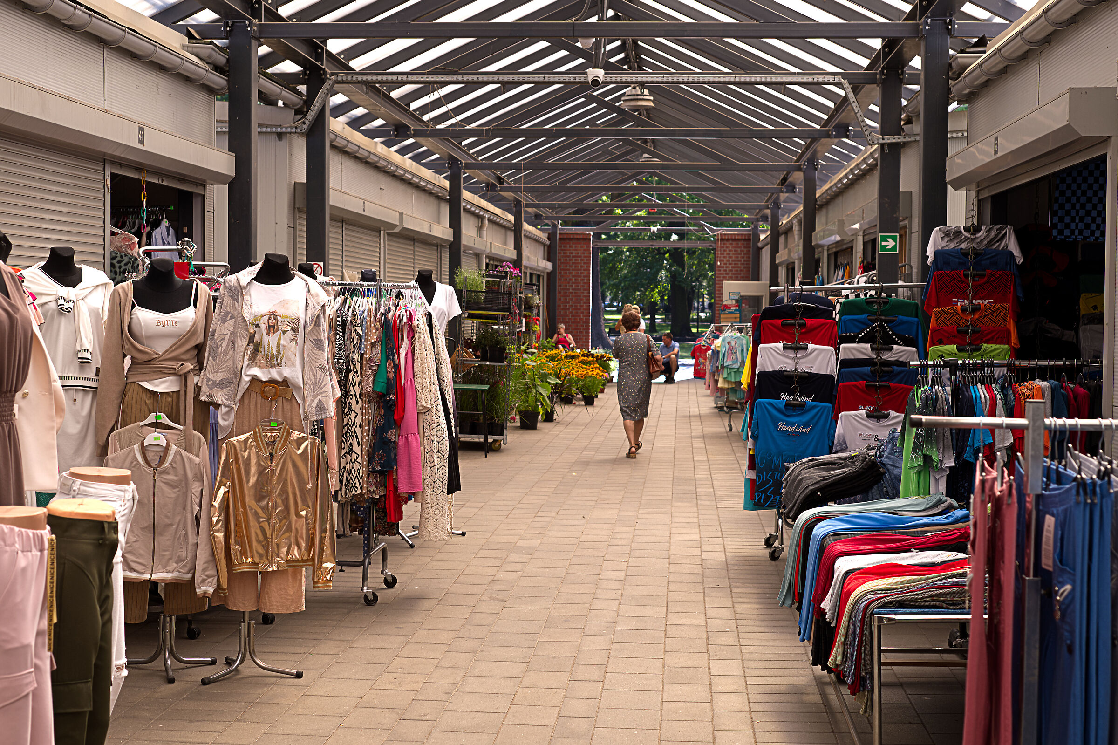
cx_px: 559
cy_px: 372
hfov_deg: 39.6
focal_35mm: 50
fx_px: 1552
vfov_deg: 27.0
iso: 100
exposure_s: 1/125
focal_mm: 50
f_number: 5.6
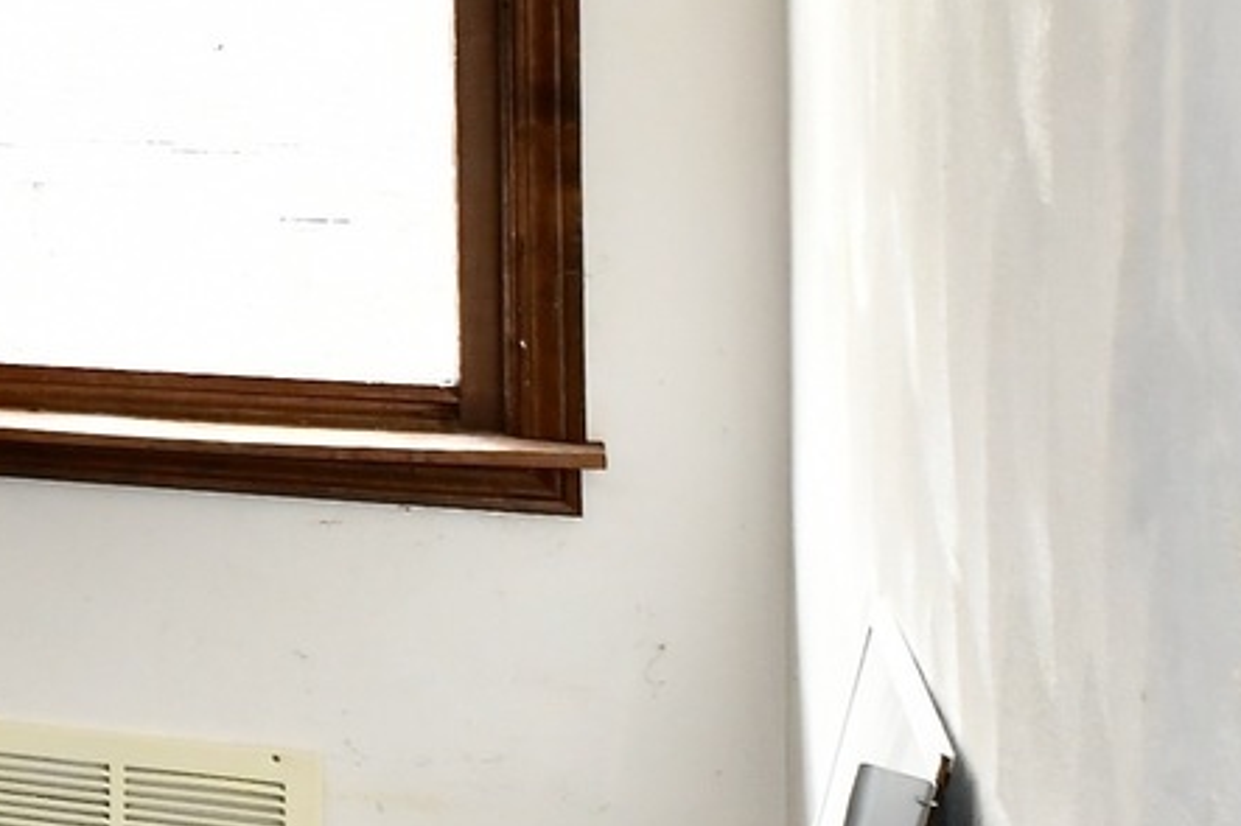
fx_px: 3342
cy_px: 74
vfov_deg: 14.0
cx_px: -2325
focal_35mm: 97
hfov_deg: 12.0
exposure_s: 1/80
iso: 640
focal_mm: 14
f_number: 6.3
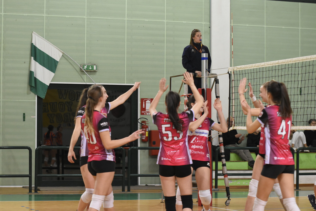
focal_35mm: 105
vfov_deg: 13.1
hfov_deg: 19.4
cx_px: 158
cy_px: 106
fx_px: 922
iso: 3200
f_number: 3.2
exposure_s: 1/500
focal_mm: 70
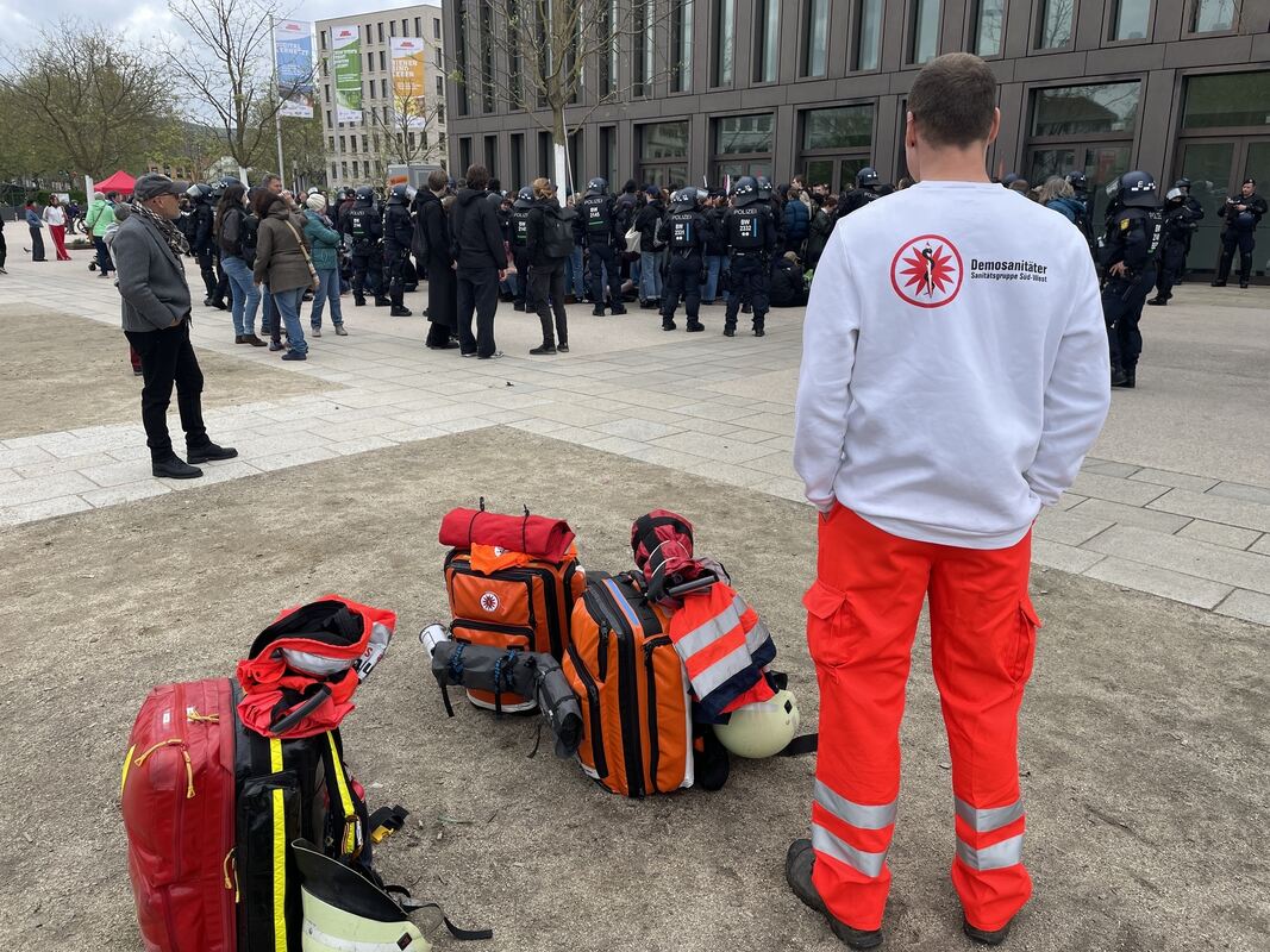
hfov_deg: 67.3
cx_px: 635
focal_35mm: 26
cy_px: 476
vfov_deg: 53.1
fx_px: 954
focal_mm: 4.2
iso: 32
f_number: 1.6
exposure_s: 1/1453
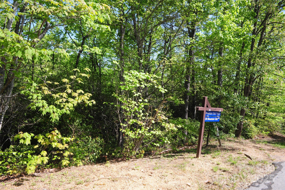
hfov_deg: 73.8
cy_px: 95
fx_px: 190
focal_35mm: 24
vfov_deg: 53.1
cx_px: 142
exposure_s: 1/250
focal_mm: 24
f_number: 8
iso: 200
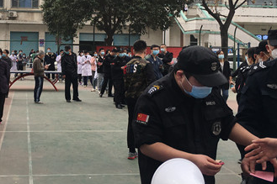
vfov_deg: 24.3
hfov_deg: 35.3
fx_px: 423
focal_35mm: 55
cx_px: 63
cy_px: 45
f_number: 2.2
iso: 25
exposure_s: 1/615
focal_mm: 4.15
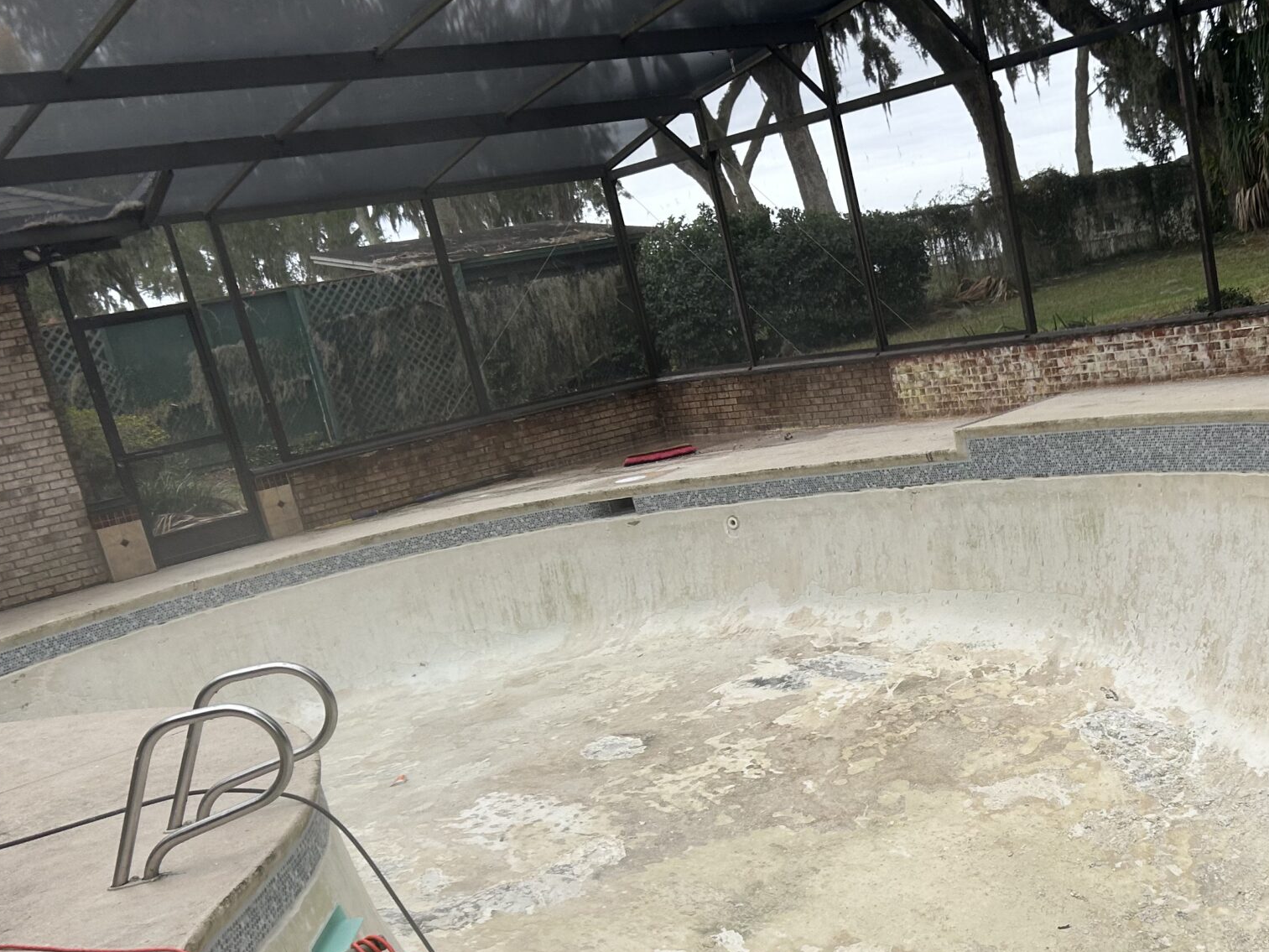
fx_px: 1613
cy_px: 640
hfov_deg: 41.2
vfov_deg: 32.6
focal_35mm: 44
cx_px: 1007
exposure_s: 1/509
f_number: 1.5
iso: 50
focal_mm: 5.7
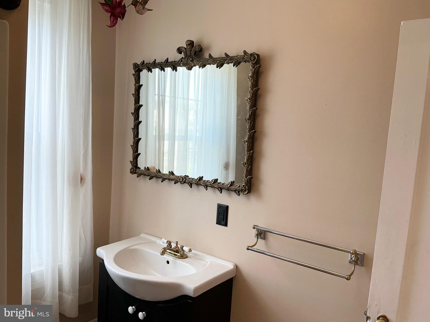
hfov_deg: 63.4
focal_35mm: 28
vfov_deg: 49.7
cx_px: 215
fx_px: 348
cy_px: 161
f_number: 1.8
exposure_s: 1/120
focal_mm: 3
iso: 40
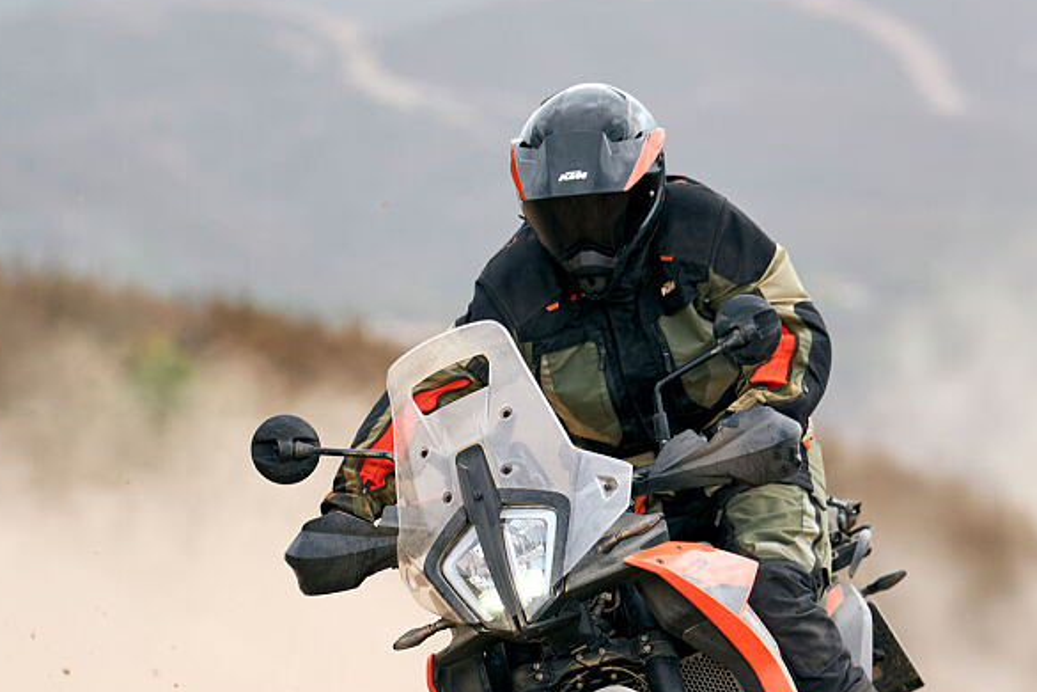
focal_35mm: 410
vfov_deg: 3.4
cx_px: 952
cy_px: 484
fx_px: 11809
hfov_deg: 5.0
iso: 160
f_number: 4.5
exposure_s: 1/640
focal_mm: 200
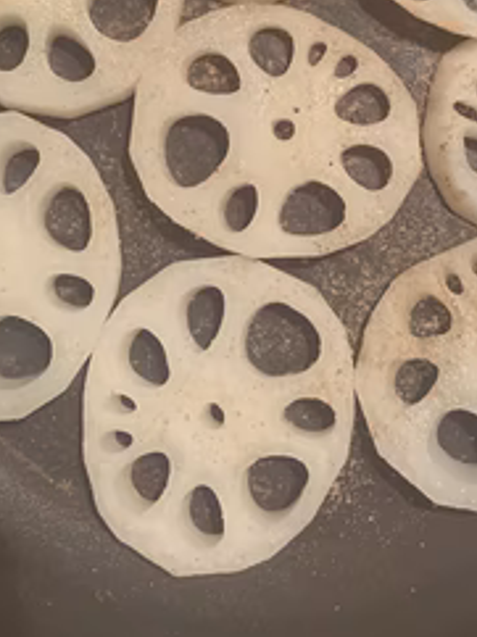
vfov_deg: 42.3
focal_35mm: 43
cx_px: 327
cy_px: 147
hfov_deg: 33.2
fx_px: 791
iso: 320
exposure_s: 1/33
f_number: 1.8
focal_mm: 4.25
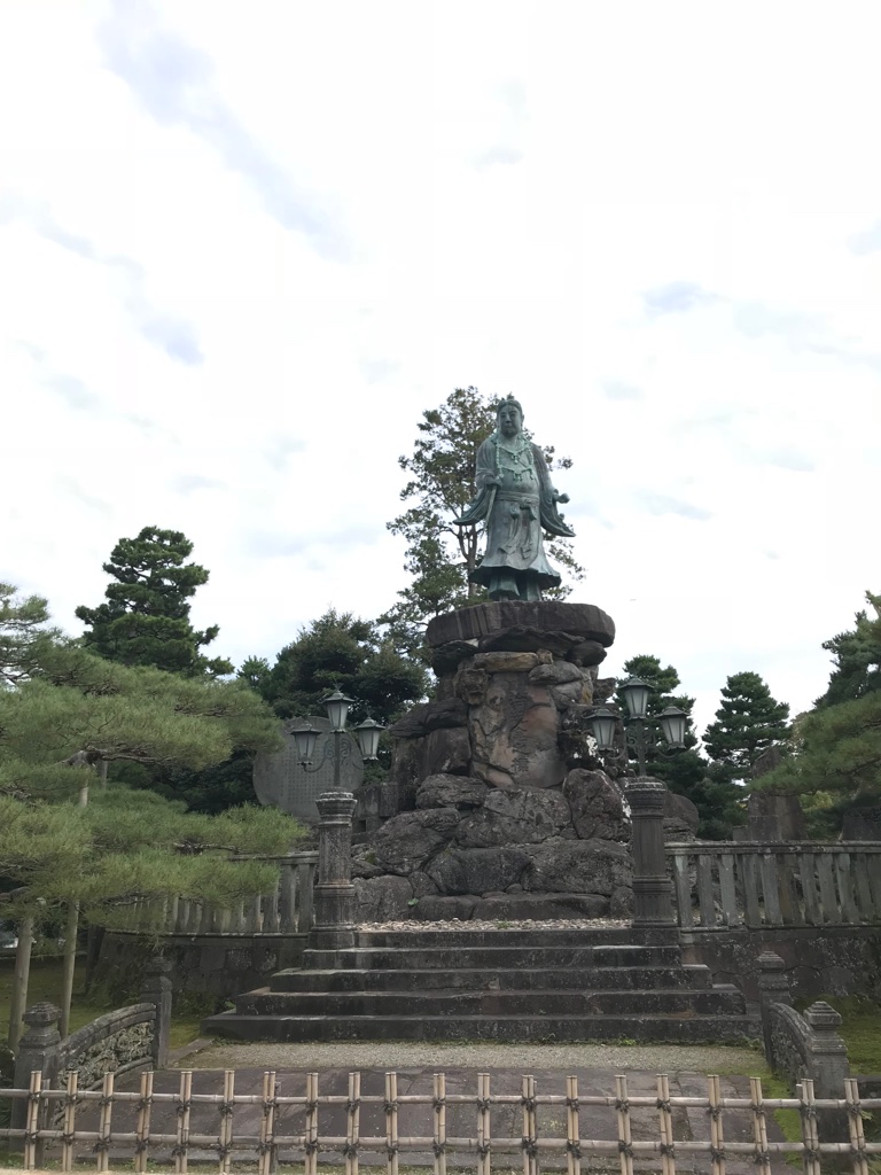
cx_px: 440
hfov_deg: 49.7
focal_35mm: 28
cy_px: 588
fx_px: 950
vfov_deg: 63.4
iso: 20
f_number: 1.8
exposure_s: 1/484
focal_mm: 3.99
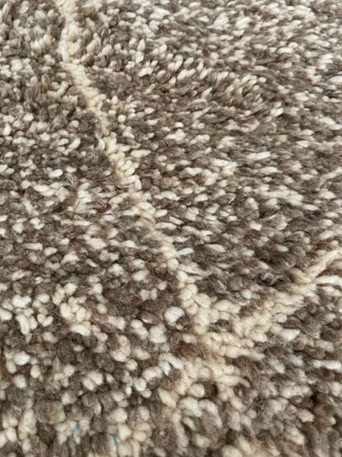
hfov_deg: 46.8
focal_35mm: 30
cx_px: 172
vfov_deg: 59.7
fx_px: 395
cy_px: 197
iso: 250
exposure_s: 1/60
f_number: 1.6
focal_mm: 4.2
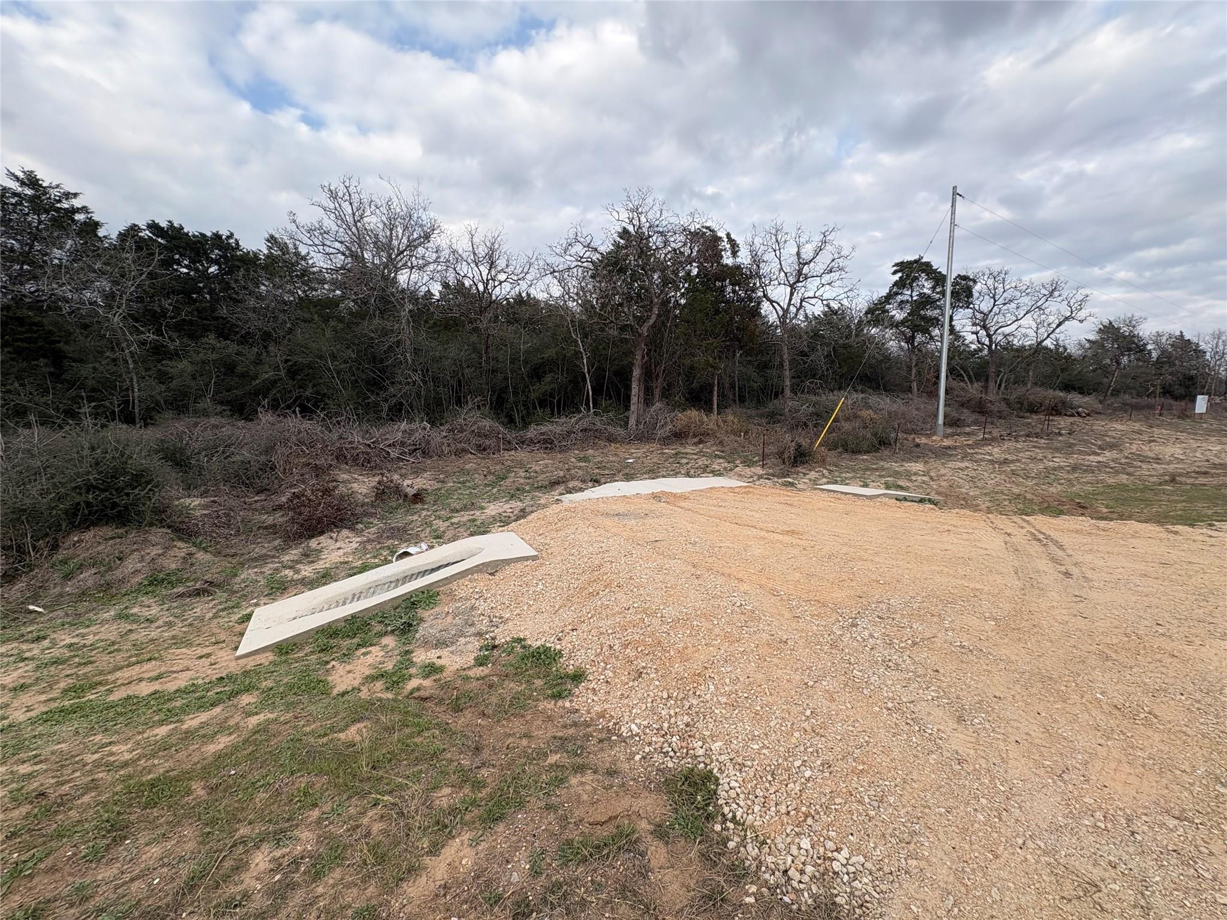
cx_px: 614
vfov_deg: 85.7
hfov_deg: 102.1
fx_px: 496
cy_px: 460
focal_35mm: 14
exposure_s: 1/505
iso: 40
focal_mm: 2.22
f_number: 2.2
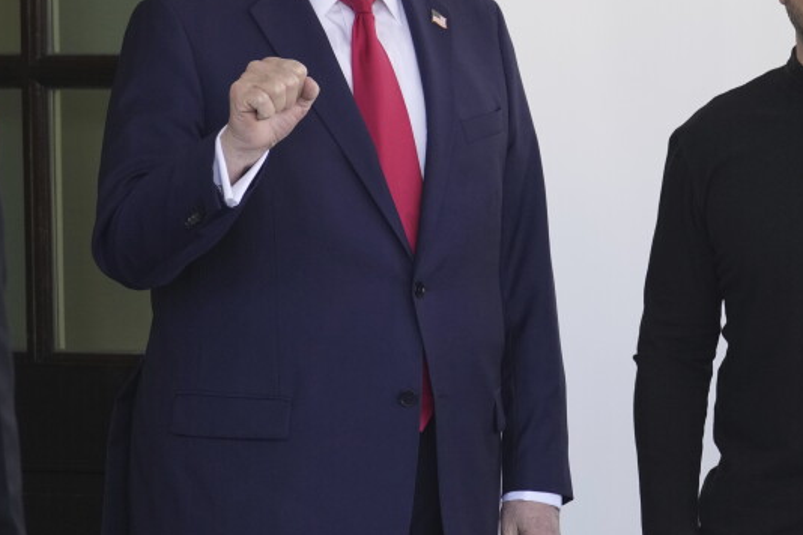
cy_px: 218
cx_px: 618
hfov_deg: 3.3
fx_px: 14029
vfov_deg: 2.2
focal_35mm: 629
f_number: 4
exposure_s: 1/800
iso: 1600
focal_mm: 280
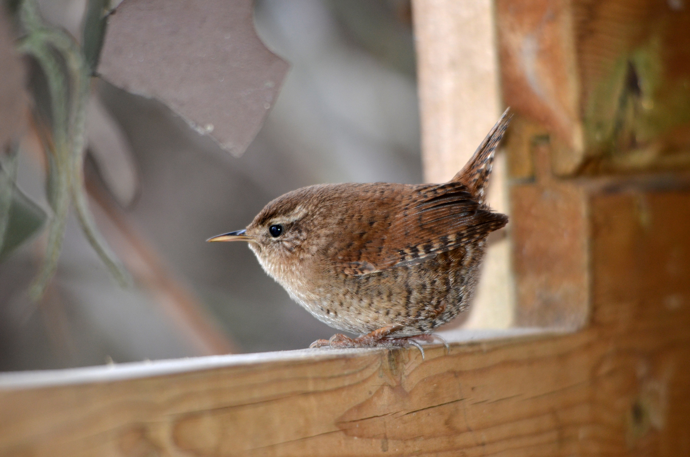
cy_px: 228
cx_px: 345
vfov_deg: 1.8
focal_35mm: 750
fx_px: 14344
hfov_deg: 2.8
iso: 400
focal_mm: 500
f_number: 6.3
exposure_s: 1/60
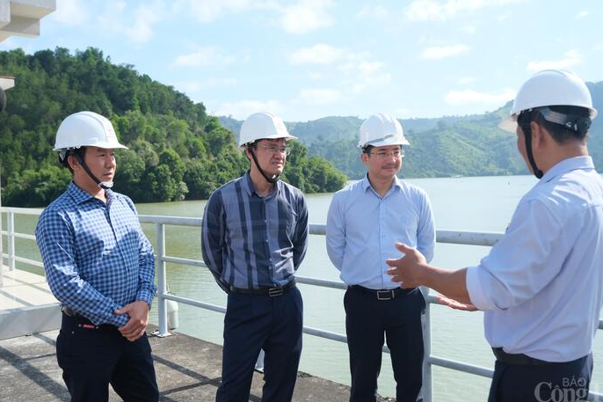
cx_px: 328
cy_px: 185
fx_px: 586
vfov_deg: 37.8
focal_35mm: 35
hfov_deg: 54.4
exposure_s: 1/1000
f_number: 4
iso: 320
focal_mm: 20.2
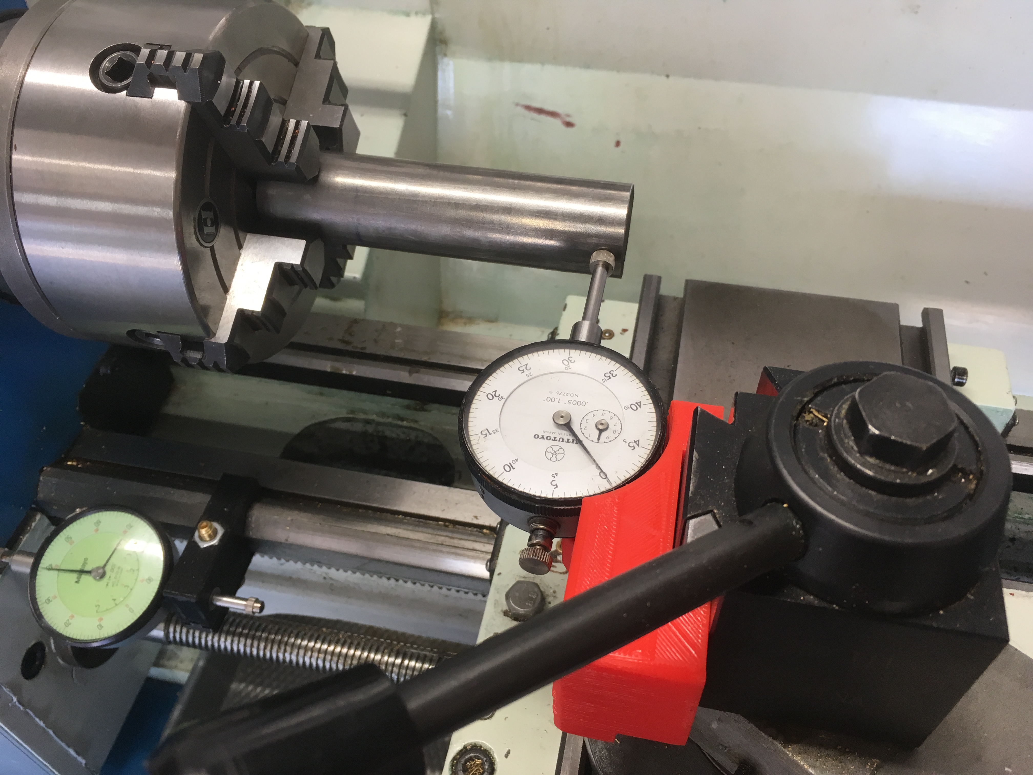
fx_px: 865
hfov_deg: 61.7
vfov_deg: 48.2
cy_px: 388
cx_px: 516
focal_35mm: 29
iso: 25
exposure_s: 1/30
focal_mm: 4.15
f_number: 2.2
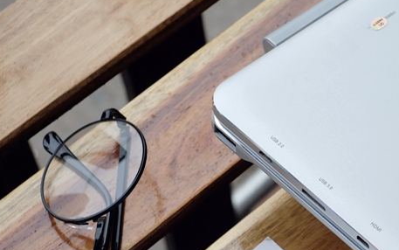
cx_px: 433
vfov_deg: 10.8
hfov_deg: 16.7
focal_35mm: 121
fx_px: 1316
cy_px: 202
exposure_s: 1/80
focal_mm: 35
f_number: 7.1
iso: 400
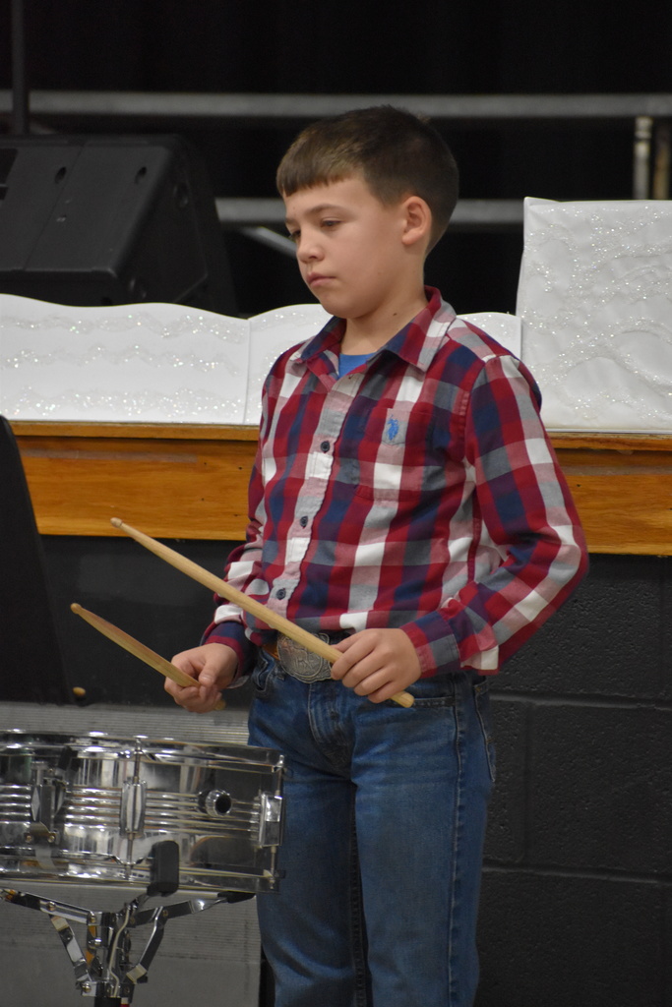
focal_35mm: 255
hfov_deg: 5.4
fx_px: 7137
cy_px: 504
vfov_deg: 8.1
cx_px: 336
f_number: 5
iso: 3200
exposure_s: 1/160
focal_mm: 170
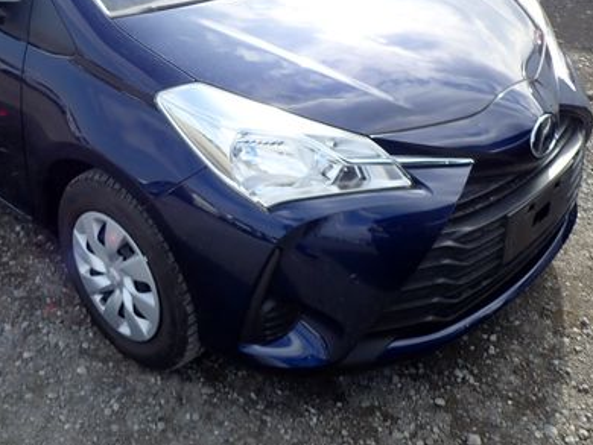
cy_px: 91
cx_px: 164
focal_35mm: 41
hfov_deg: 44.5
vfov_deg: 34.1
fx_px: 703
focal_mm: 4.5
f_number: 2.8
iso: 100
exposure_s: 1/500
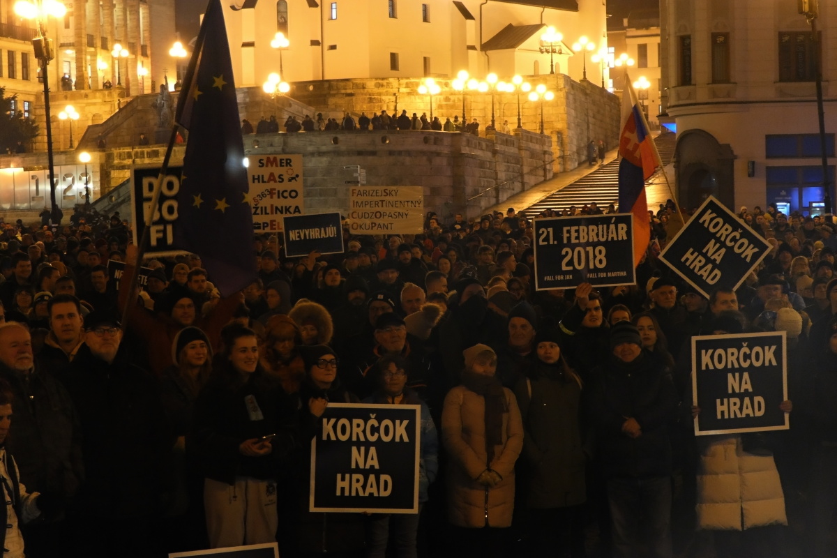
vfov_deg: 18.7
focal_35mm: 73
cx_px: 418
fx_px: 1697
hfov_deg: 27.7
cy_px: 279
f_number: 3.8
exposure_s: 1/25
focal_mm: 25.4
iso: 3200
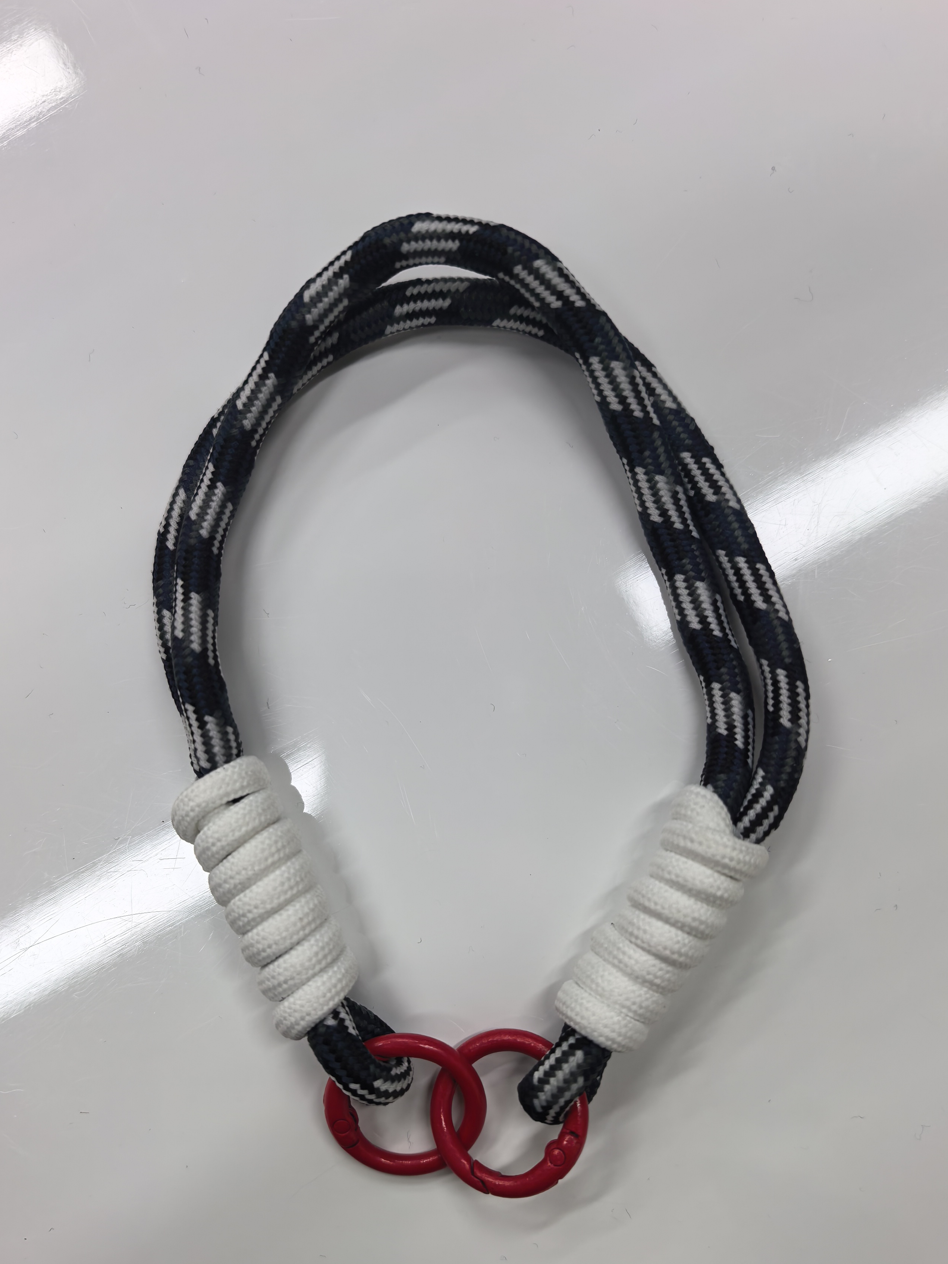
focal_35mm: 29
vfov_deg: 61.3
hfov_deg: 48.2
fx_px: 1059
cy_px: 735
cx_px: 480
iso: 50
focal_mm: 8.5
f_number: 2
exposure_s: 1/253
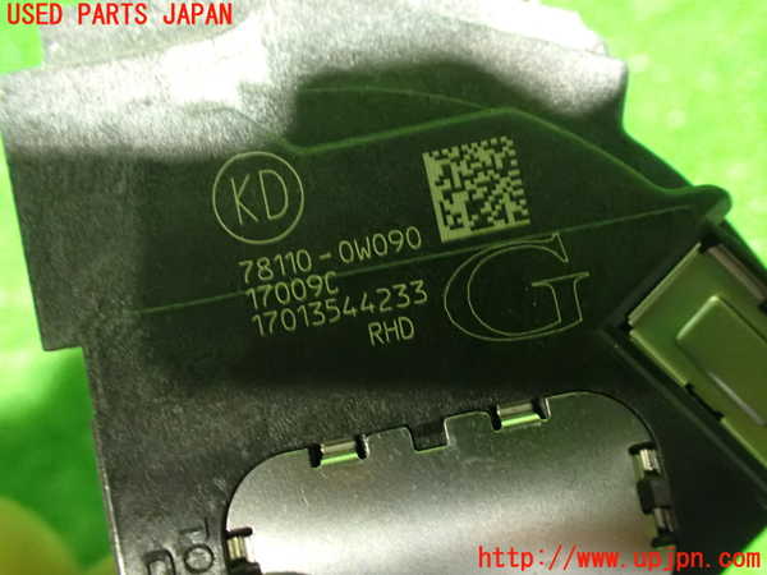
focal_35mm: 30
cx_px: 384
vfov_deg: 46.8
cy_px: 288
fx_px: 665
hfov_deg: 60.0
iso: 1600
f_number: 2.3
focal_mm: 5.4
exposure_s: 1/20
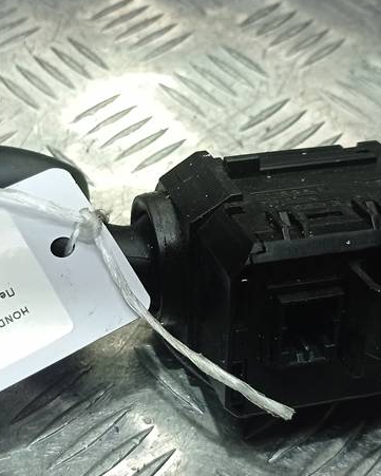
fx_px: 874
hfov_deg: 24.5
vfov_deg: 30.4
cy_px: 272
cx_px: 130
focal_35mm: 62
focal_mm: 4.7
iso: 103
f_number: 1.79
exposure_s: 1/401
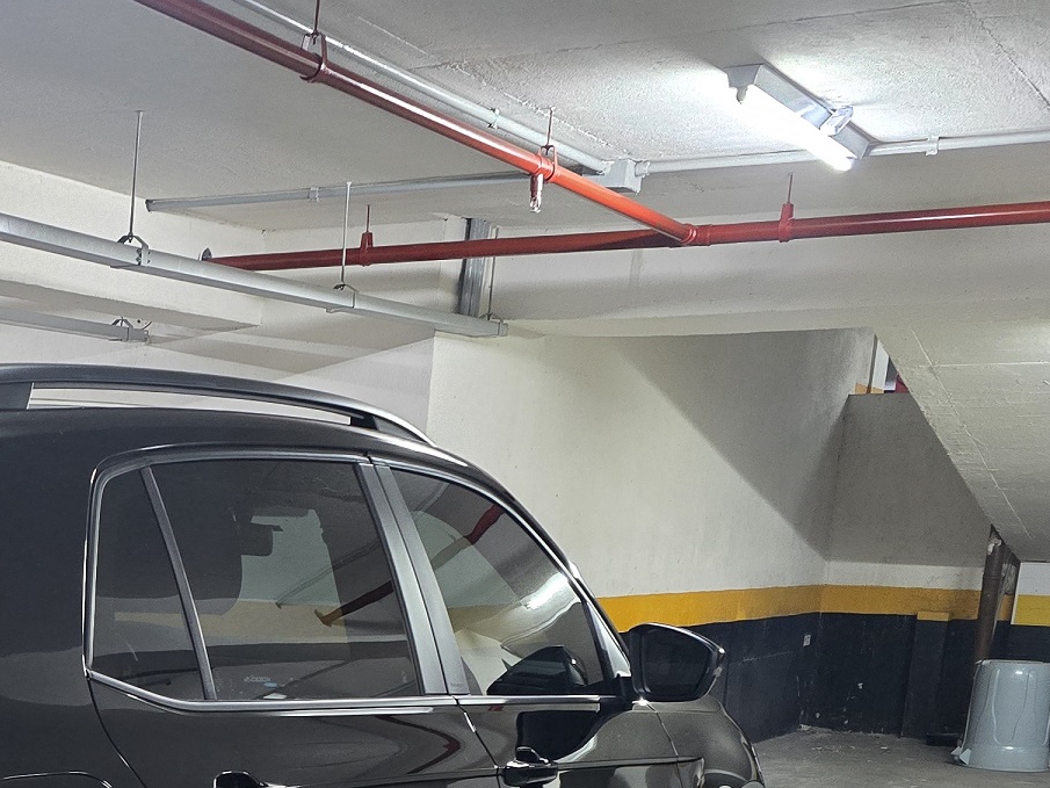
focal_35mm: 61
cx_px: -113
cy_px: 894
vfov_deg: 22.5
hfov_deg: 28.7
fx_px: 1851
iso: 1600
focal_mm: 6.3
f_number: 1.7
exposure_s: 1/40
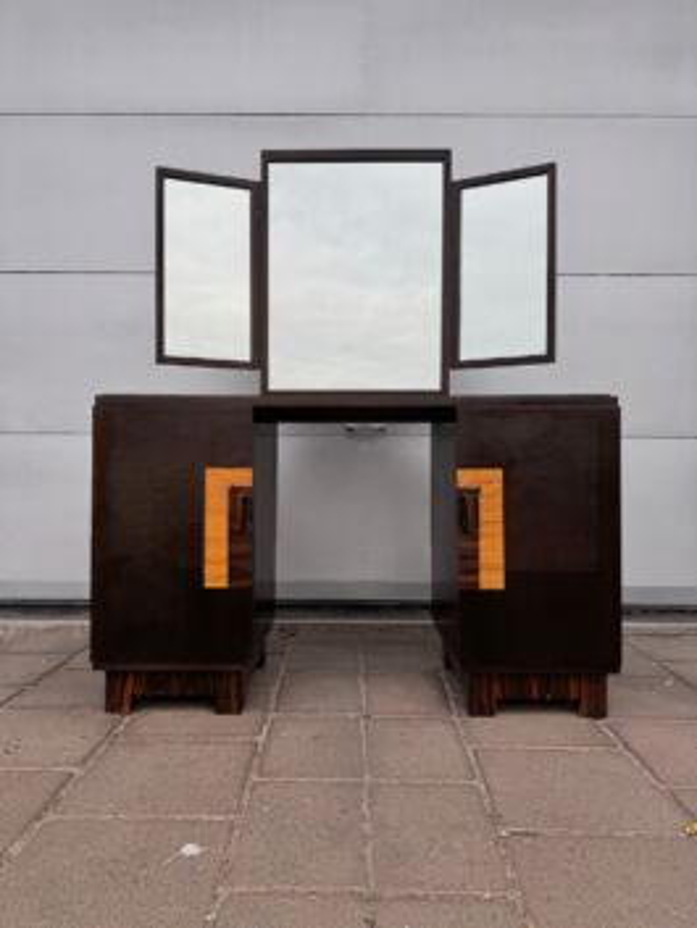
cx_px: 348
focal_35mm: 24
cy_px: 464
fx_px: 644
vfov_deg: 71.6
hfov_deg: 56.8
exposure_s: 1/374
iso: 80
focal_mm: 6.76
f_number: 1.78
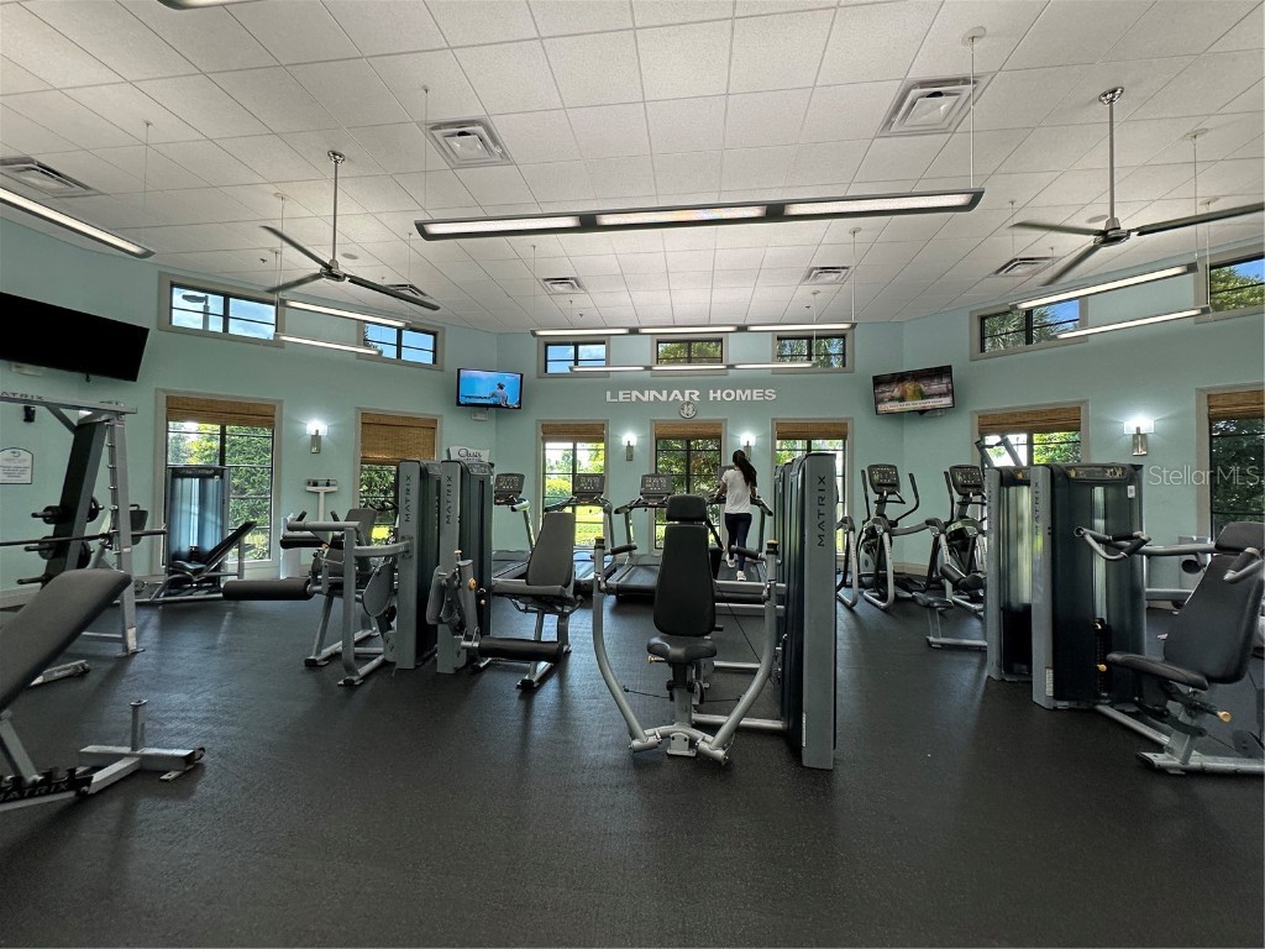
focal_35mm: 14
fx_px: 512
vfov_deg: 85.7
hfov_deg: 102.1
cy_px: 474
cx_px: 632
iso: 160
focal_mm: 2.22
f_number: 2.2
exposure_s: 1/120
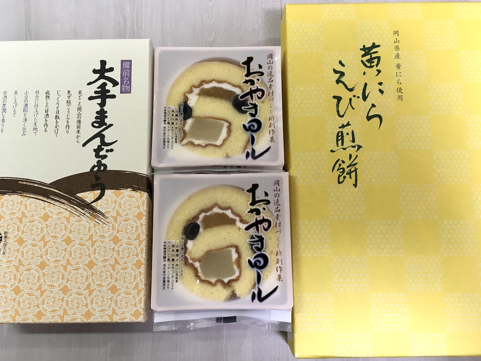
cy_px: 180
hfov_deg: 61.7
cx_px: 240
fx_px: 403
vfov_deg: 48.2
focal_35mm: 29
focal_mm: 4.15
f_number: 2.2
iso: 64
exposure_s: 1/30
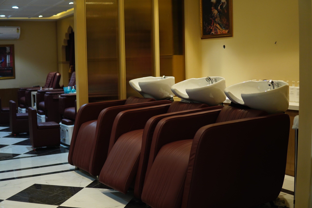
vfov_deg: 29.9
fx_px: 390
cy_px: 104
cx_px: 156
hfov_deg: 43.6
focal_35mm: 45
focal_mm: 30
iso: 500
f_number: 1.4
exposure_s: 1/100
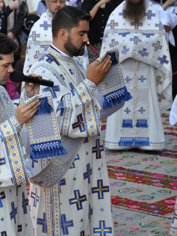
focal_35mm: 164
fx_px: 1116
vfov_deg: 12.1
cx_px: 11
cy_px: 118
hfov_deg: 9.0
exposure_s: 1/200
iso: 250
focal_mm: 75
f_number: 7.1
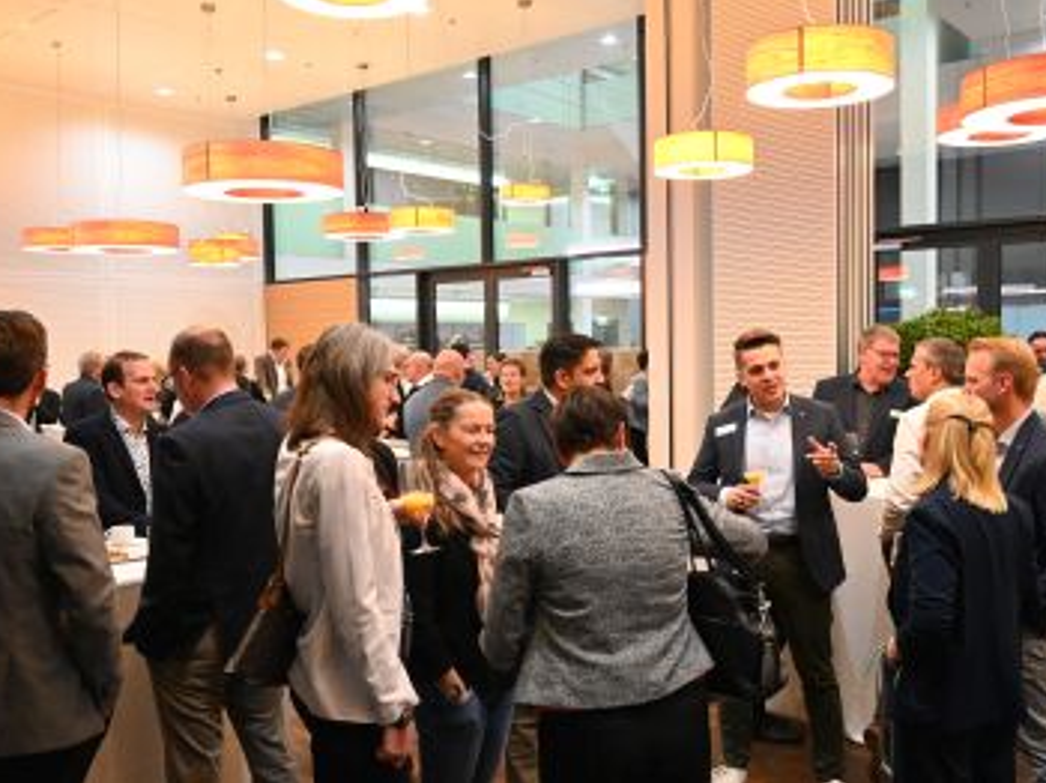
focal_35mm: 34
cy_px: 387
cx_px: 559
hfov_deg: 54.2
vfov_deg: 41.9
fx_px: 1021
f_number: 3.8
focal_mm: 20.5
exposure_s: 1/100
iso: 3200
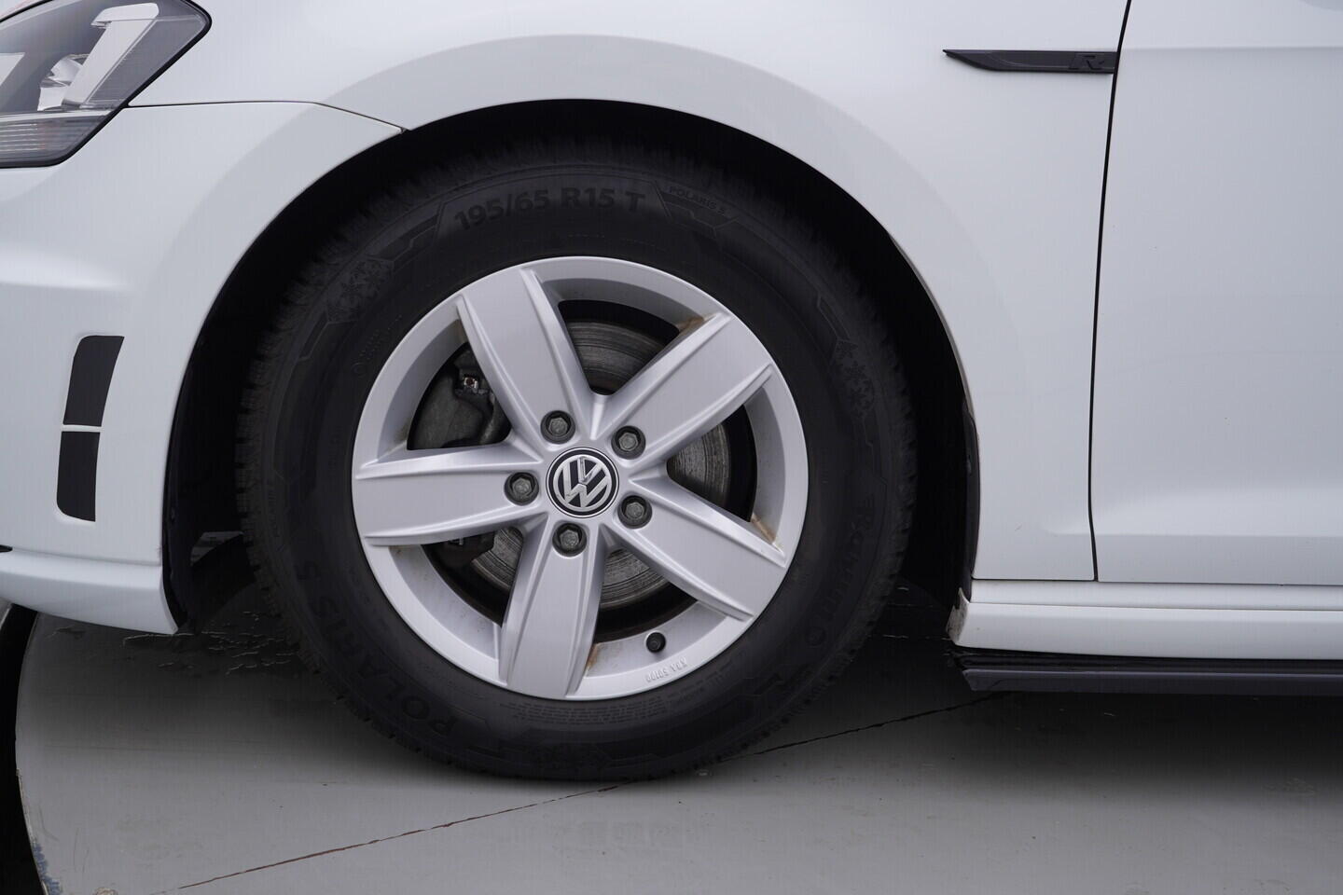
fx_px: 1343
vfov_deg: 36.9
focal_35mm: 36
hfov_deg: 53.1
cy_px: 448
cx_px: 672
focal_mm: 24
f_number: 4
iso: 125
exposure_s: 1/80
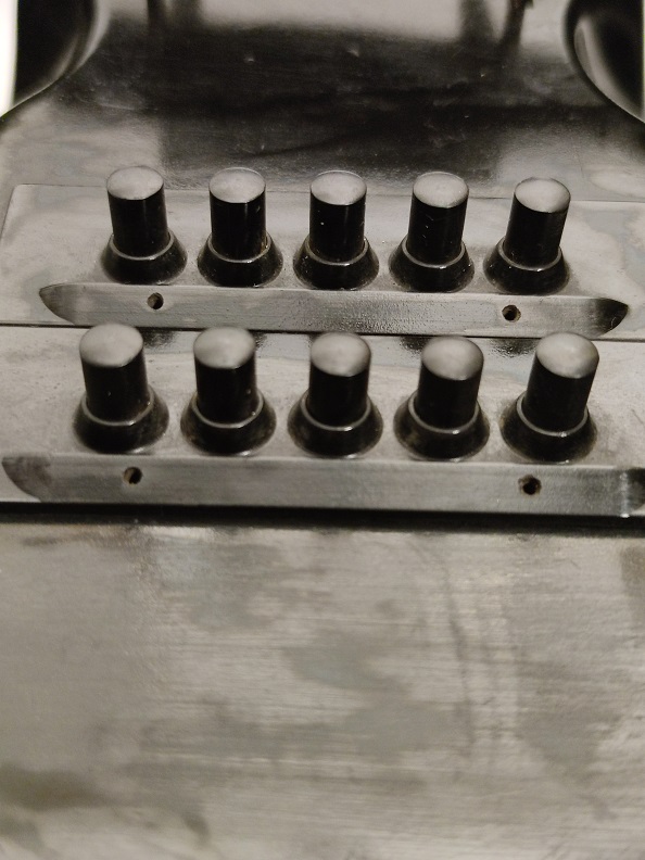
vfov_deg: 39.7
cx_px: 322
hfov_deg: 30.3
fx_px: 1193
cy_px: 430
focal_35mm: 48
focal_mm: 6.72
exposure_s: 1/50
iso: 796
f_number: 1.69
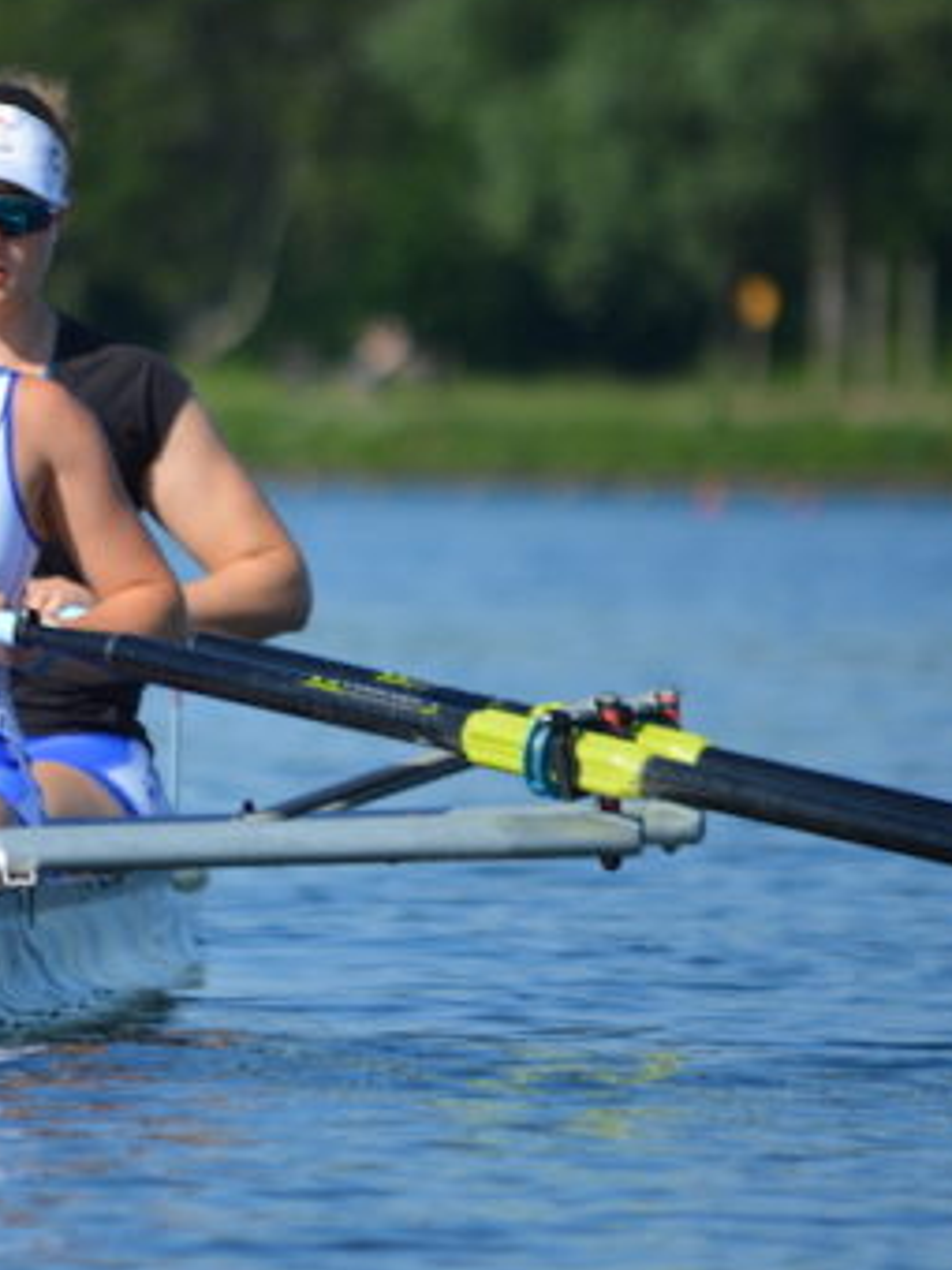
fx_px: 26218
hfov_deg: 2.1
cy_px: 572
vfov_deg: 2.8
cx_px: -39
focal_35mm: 715
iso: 100
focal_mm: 270
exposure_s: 1/500
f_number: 5.6
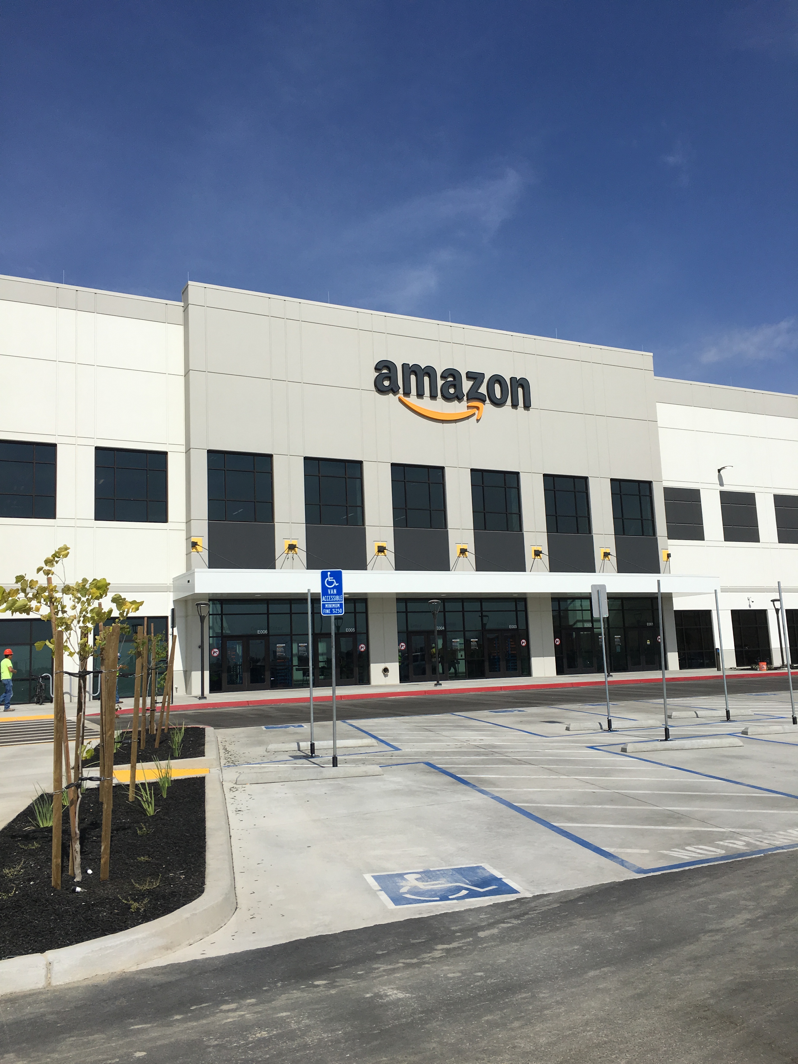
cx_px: 399
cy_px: 532
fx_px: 891
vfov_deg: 61.7
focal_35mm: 29
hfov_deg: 48.2
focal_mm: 4.15
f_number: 2.2
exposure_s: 1/4049
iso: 25
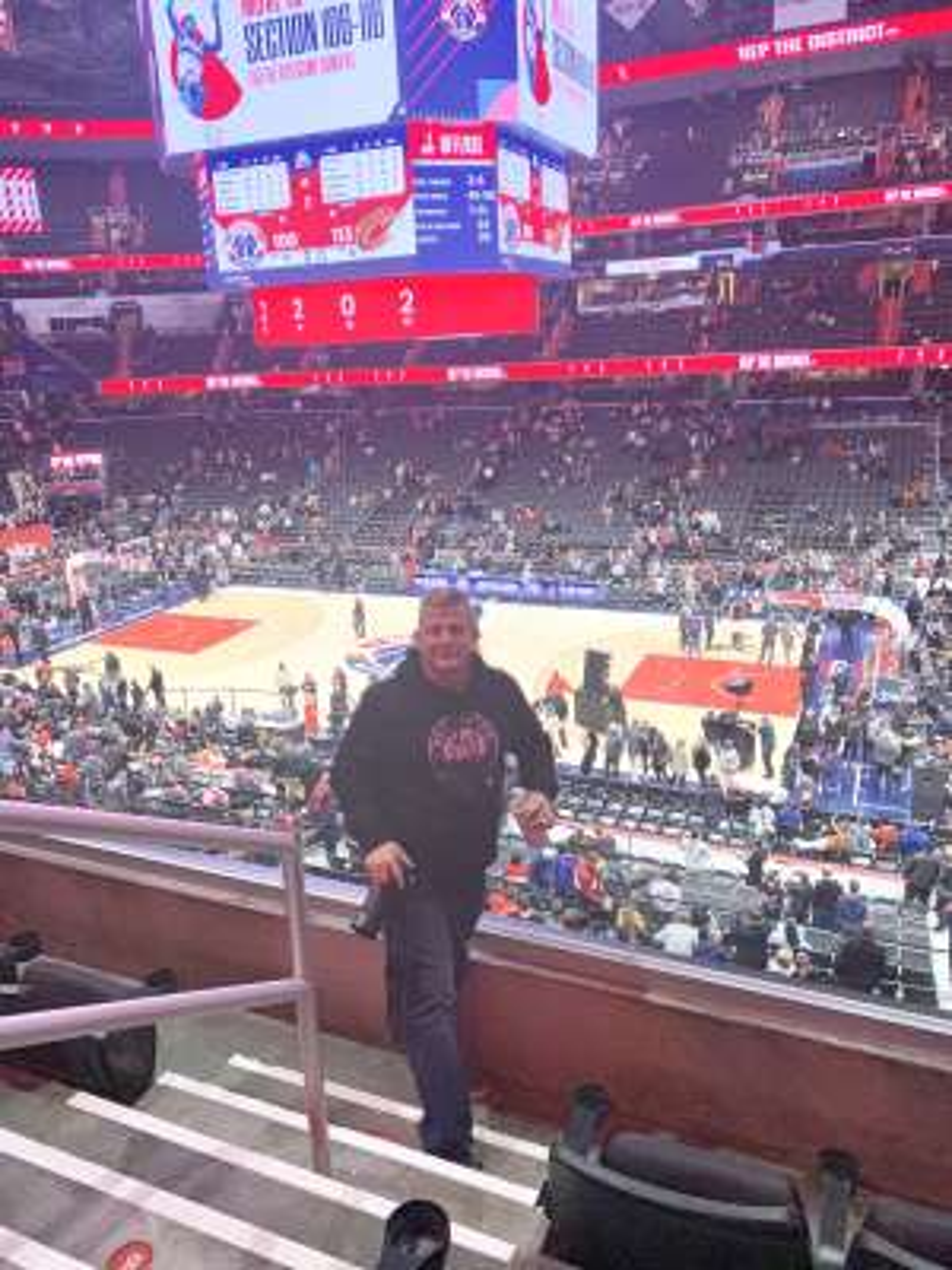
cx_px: 476
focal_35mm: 26
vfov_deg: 67.3
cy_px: 635
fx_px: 953
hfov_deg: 53.1
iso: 40
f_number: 1.8
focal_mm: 4.25
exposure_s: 1/118
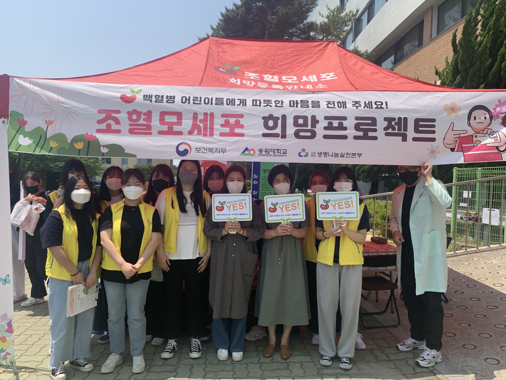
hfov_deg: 67.3
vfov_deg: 53.1
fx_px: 380
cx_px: 253
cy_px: 190
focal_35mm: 26
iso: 25
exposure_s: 1/2114
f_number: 1.8
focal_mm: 4.25
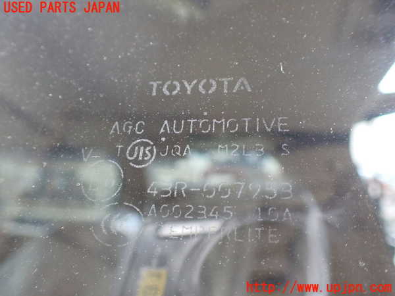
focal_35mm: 30
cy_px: 148
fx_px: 342
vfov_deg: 46.8
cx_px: 198
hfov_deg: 60.0
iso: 800
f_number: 2.3
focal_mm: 5.4
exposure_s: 1/125
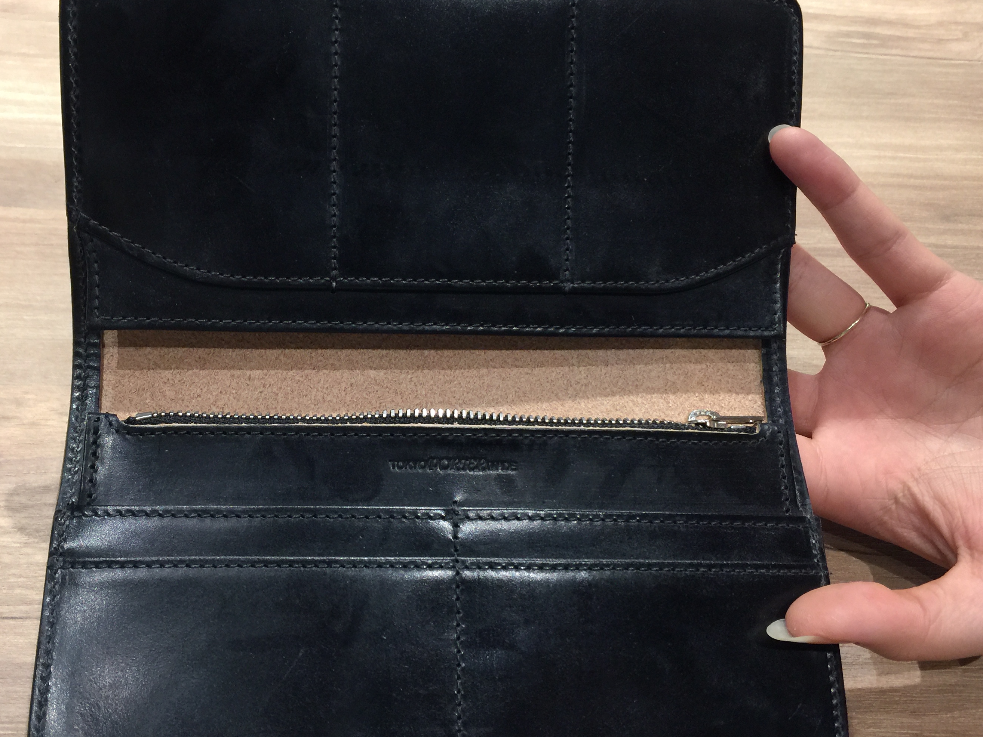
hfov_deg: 51.2
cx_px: 415
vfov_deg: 39.7
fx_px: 1022
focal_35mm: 36
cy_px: 363
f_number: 2.2
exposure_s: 1/30
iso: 50
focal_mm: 4.15
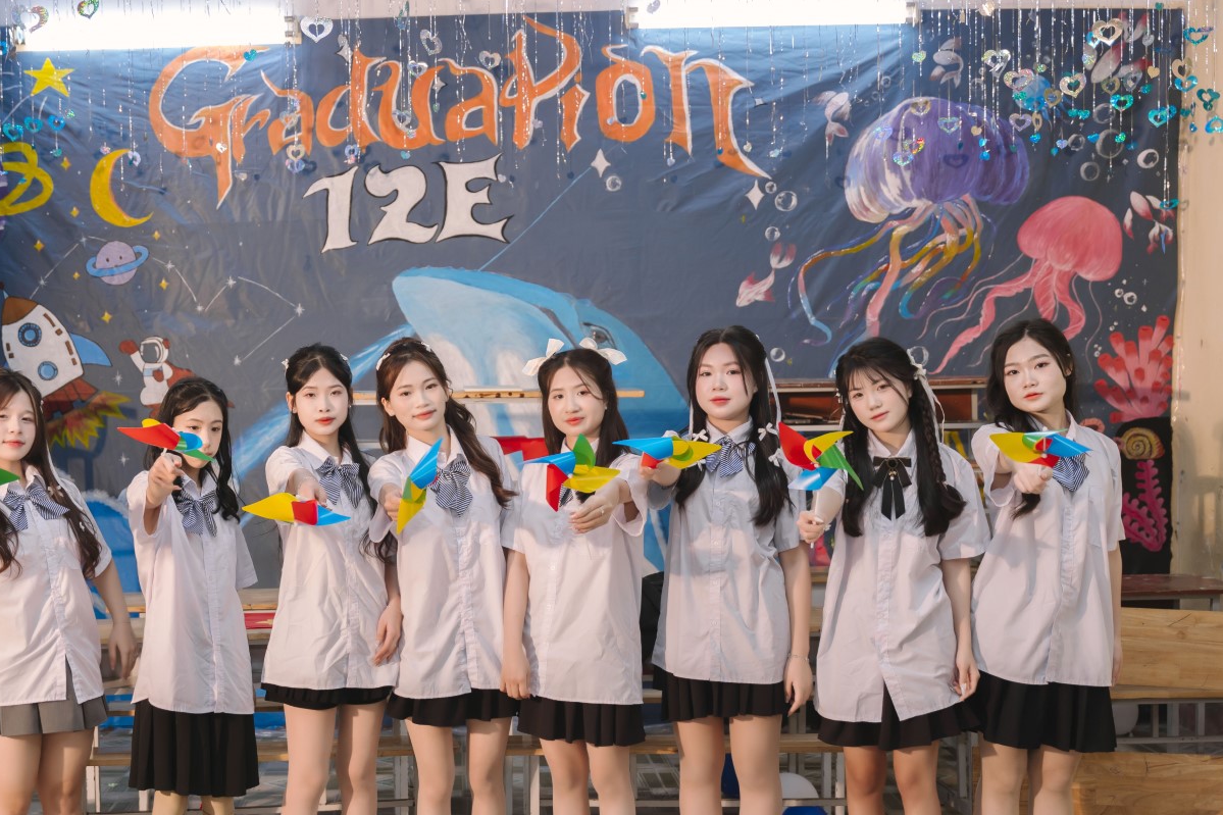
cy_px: 468
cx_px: 443
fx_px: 1712
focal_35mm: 50
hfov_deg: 39.0
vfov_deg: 26.7
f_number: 2.8
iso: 500
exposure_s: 1/125
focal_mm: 37.3
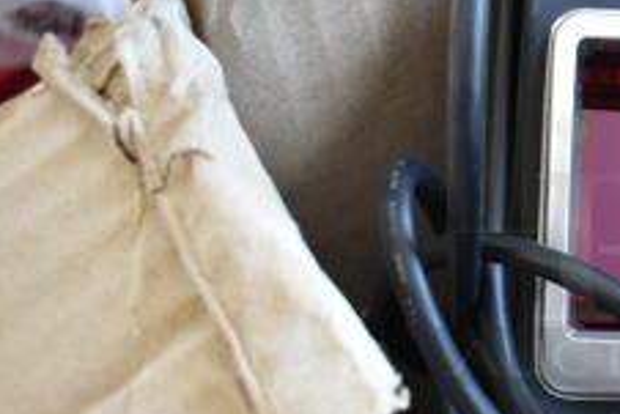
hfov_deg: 21.3
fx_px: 1534
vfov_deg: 15.4
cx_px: 741
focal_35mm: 89
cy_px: 241
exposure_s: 1/40
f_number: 3.8
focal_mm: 22
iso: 720
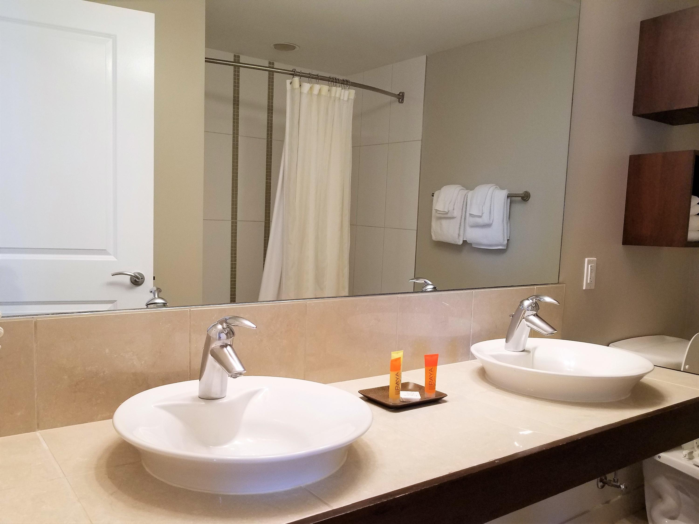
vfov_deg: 53.1
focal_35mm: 26
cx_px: 350
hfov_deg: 67.3
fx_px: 525
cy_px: 262
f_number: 1.7
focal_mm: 4.2
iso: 125
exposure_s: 1/60
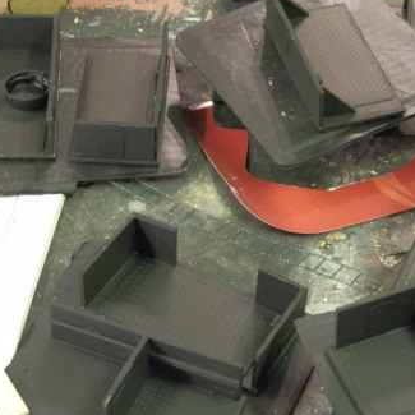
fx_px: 1207
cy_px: 184
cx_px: 253
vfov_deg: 19.5
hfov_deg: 19.5
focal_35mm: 89
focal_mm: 10.99
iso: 320
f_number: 3.7
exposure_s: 1/8
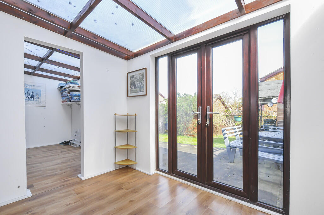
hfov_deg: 100.5
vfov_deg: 77.2
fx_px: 135
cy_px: 108
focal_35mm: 15
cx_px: 162
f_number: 16
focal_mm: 10
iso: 400
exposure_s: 1/15
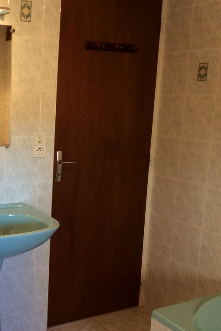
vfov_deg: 43.6
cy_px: 164
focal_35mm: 45
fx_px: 414
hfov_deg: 28.2
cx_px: 4
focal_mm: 3.3
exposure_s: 1/24
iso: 80
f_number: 2.4
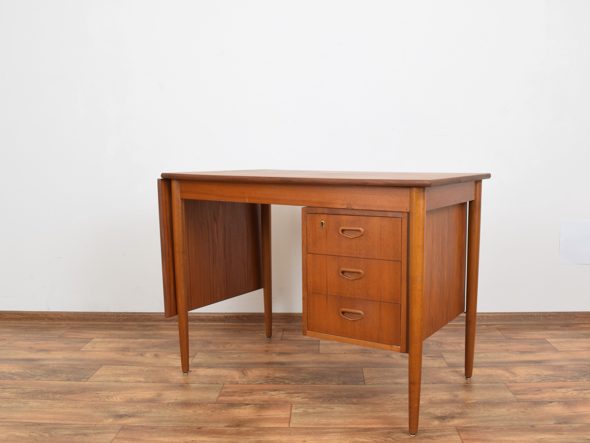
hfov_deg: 55.2
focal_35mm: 33
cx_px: 332
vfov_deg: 42.9
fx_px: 562
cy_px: 220
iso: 100
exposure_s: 4
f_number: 25
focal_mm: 20
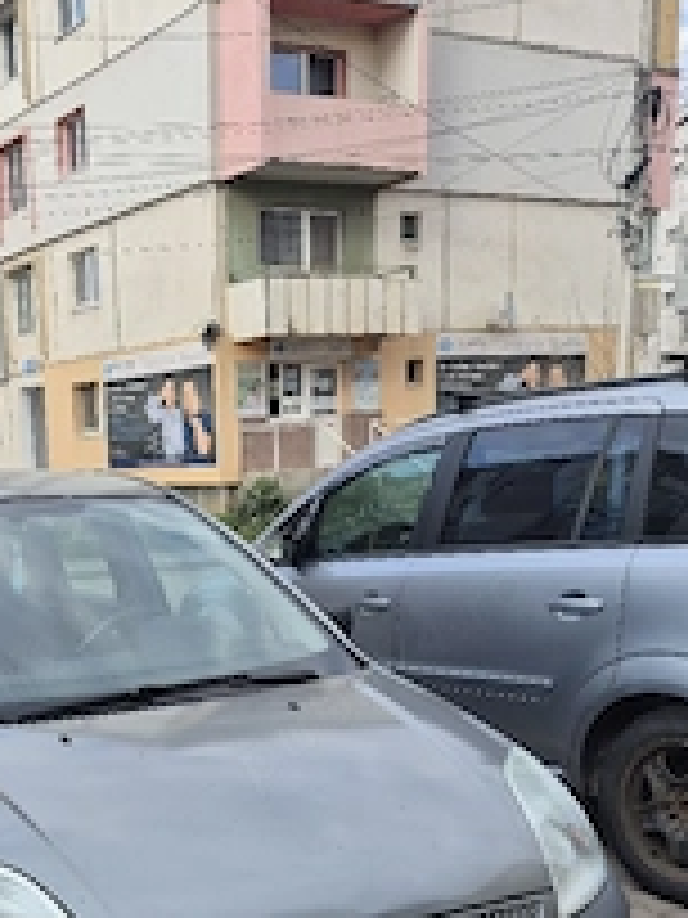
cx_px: 121
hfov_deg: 31.2
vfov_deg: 40.4
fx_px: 1193
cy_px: 729
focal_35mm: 45
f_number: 1.8
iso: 25
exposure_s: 1/500
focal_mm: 5.4
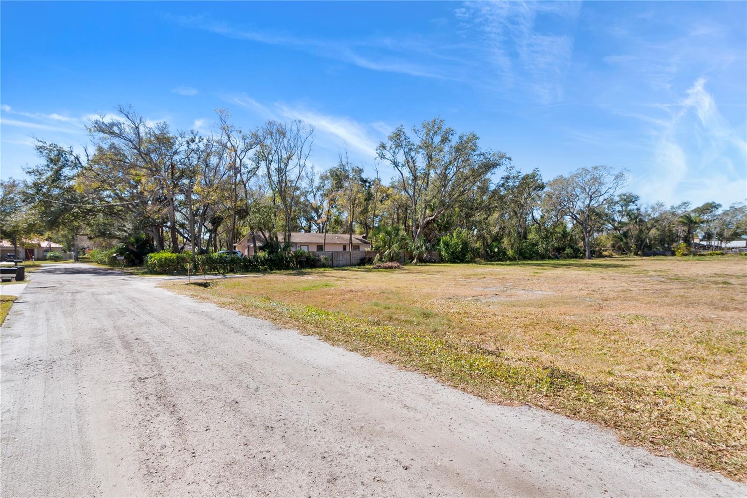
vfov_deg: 77.3
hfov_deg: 100.4
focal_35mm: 15
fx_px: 311
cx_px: 374
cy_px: 249
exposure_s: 1/100
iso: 100
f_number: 9
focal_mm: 10
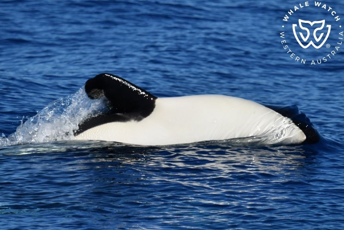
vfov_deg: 3.0
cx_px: 172
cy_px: 115
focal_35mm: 452
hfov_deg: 4.6
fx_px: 4320
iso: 720
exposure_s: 1/8000
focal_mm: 450
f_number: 6
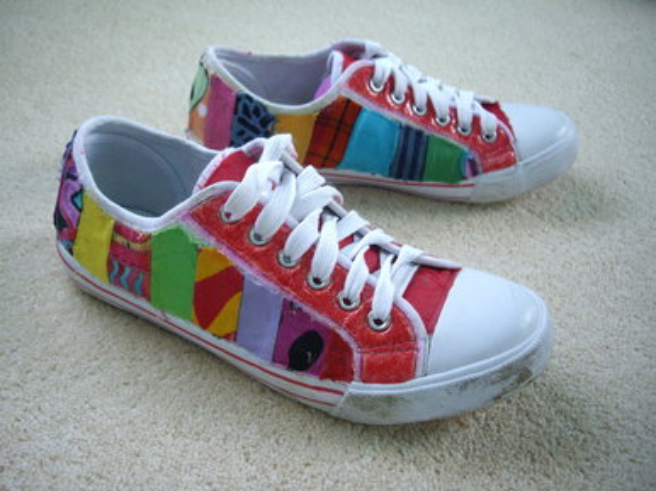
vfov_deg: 37.7
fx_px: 720
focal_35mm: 38
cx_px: 328
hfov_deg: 49.0
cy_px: 246
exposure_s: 1/50
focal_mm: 7.9
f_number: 2.8
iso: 400
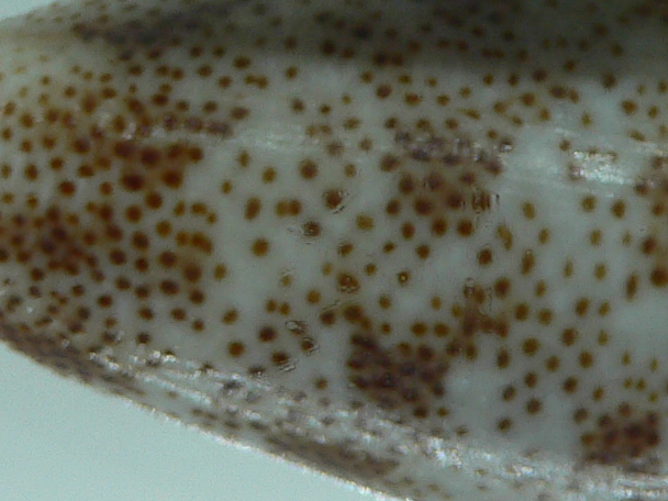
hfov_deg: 16.9
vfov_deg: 12.3
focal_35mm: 116
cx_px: 426
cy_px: -205
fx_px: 2239
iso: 80
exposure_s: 1/60
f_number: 2.8
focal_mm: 4.6
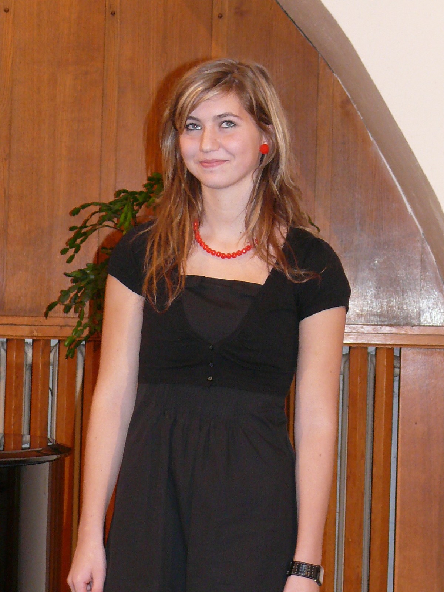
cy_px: 296
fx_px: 2309
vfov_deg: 14.6
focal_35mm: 135
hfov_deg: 11.0
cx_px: 222
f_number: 3.2
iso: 250
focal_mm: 16.1
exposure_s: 1/30
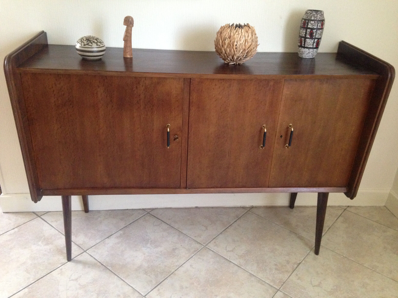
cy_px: 149
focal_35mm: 33
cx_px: 199
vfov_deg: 42.9
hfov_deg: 55.4
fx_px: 379
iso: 400
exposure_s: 1/20
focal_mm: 4.12
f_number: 2.4
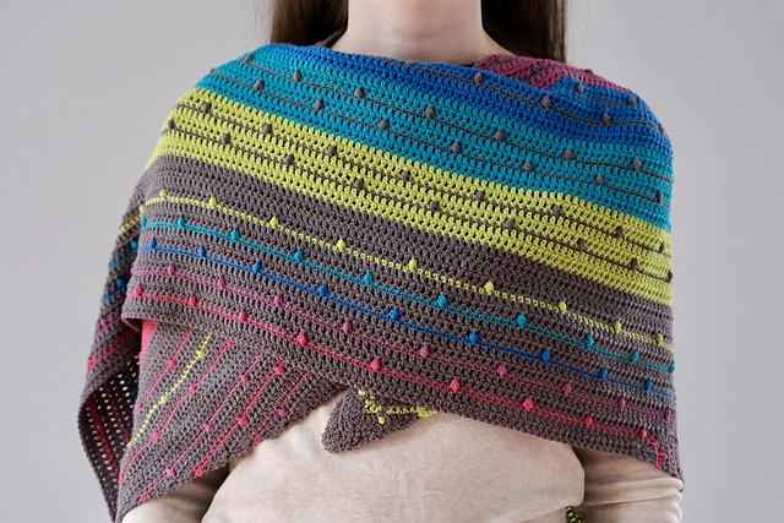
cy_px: 262
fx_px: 1721
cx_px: 392
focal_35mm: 79
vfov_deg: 17.3
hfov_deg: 25.7
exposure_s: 1/100
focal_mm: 52.4
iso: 6400
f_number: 4
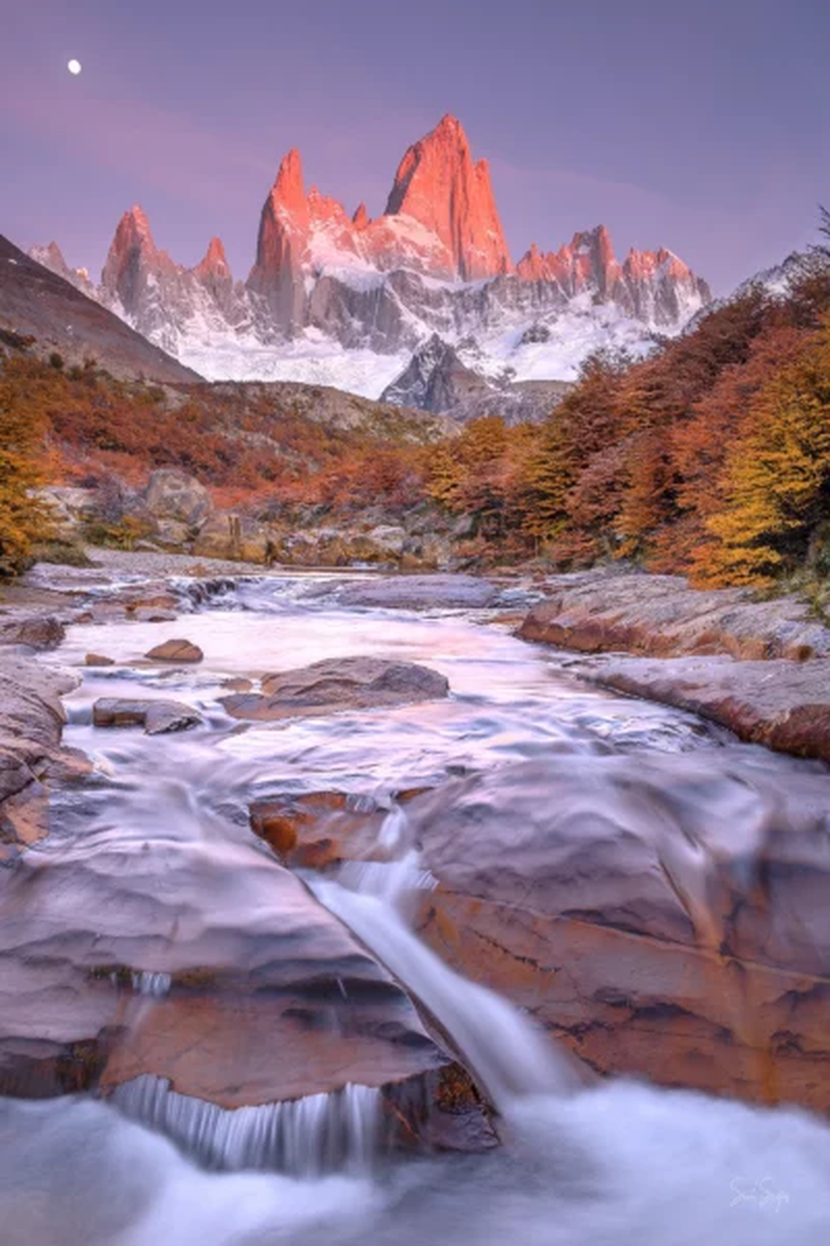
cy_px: 623
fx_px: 1176
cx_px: 415
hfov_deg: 38.9
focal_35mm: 34
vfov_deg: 55.8
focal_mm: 34
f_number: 10
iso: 100
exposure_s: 2
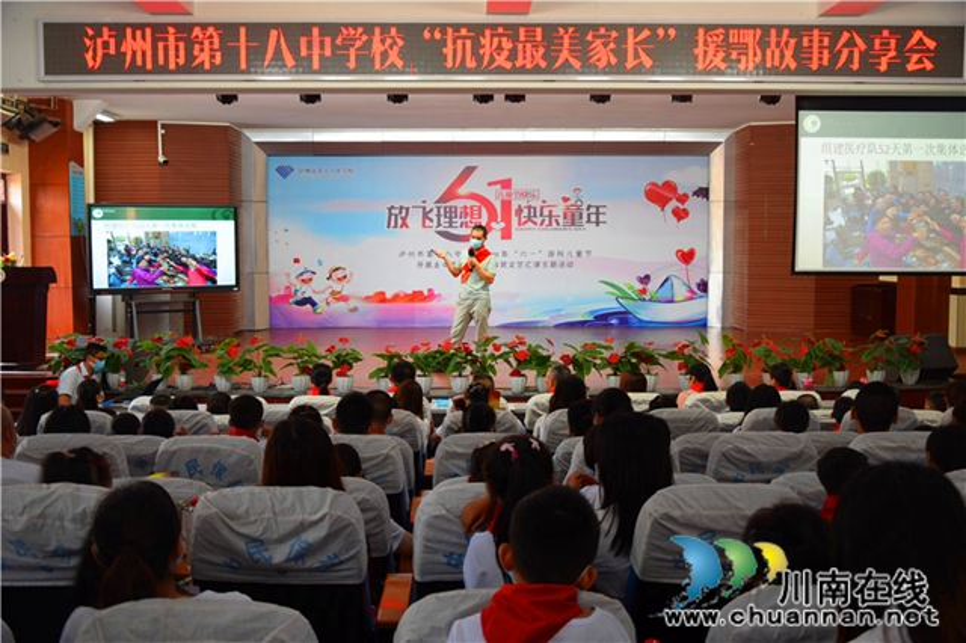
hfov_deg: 51.3
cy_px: 322
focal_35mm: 38
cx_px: 483
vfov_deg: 35.5
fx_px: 1006
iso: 100
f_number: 4
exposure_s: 1/13
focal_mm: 25
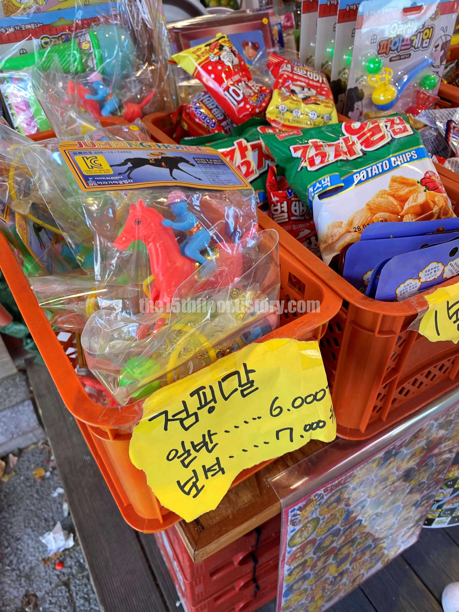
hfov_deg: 53.1
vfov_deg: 67.3
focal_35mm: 26
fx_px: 460
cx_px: 230
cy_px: 306
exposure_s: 1/120
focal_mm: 4.25
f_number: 1.8
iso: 64
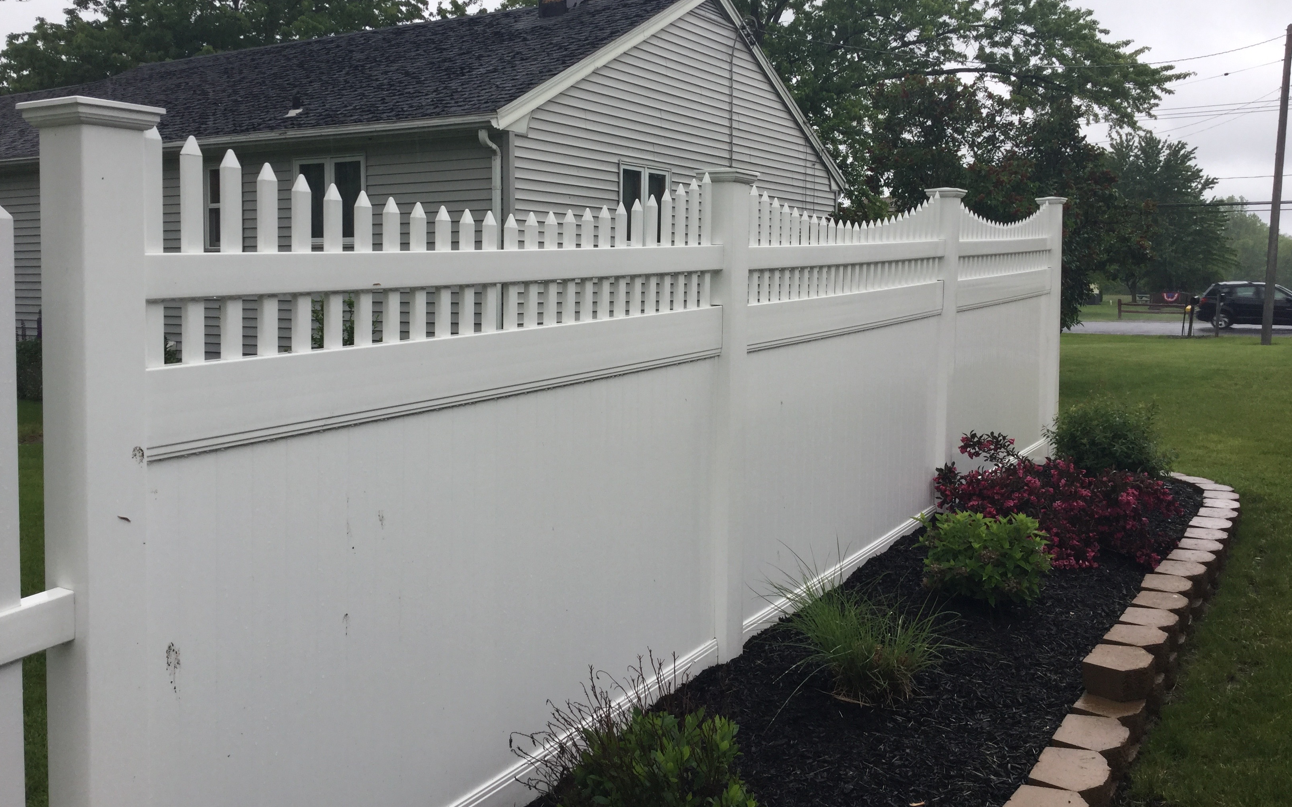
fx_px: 1162
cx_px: 646
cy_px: 343
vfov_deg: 38.2
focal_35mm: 33
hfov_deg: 58.1
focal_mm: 3.3
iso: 25
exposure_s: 1/210
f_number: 2.4
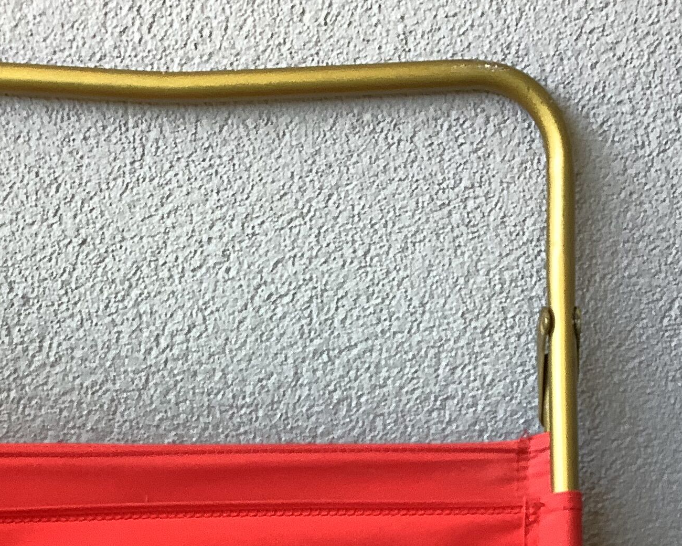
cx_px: 300
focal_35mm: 76
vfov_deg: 19.3
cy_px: 597
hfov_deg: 25.0
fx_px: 1534
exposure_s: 1/50
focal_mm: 3.3
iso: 64
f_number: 2.4
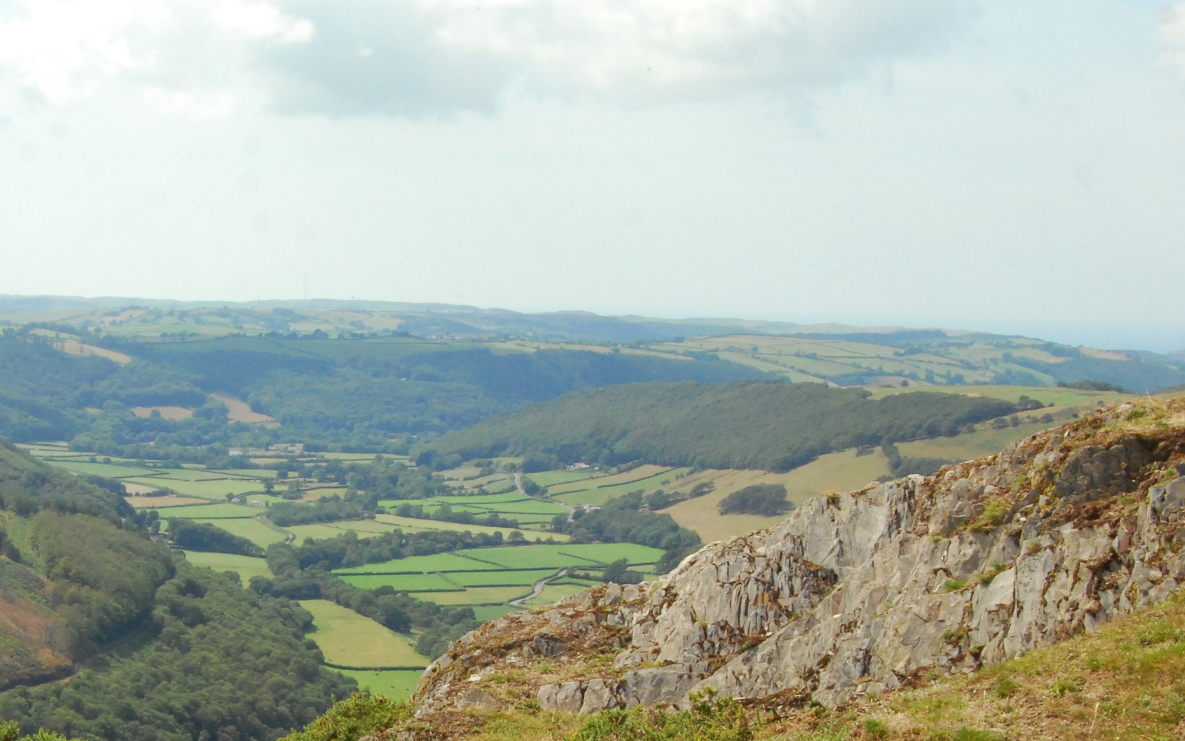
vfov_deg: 15.8
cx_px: 182
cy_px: 636
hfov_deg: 24.7
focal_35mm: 82
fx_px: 2648
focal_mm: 28
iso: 800
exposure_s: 1/640
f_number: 13
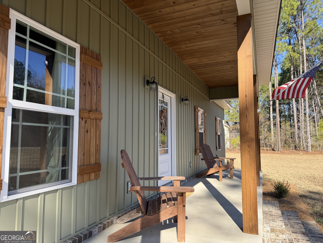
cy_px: 122
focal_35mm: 24
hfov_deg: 71.6
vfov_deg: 56.8
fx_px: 224
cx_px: 162
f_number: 1.78
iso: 80
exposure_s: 1/1174
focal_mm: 6.76
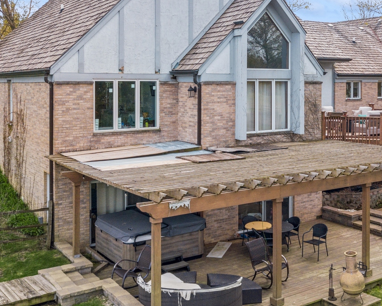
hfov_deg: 42.4
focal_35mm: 43
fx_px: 486
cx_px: 250
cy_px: 114
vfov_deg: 34.7
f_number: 2.2
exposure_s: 1/800
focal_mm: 4.73
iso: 100
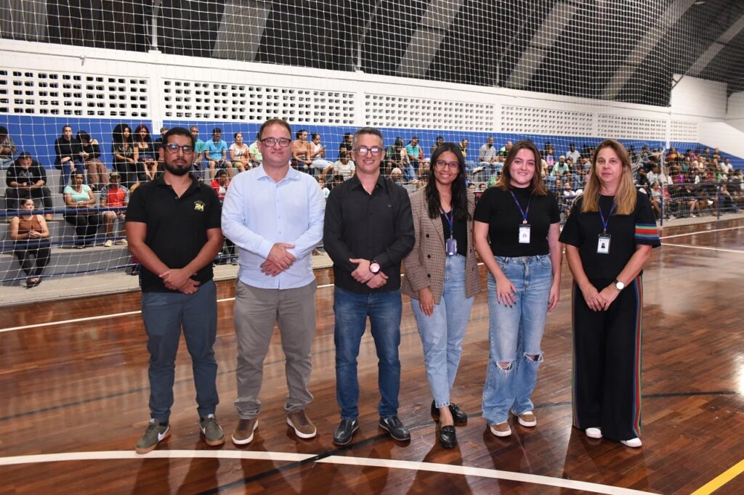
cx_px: 372
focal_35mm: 31
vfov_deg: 42.3
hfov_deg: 60.3
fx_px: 640
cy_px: 248
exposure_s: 1/160
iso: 6400
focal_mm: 31
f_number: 4
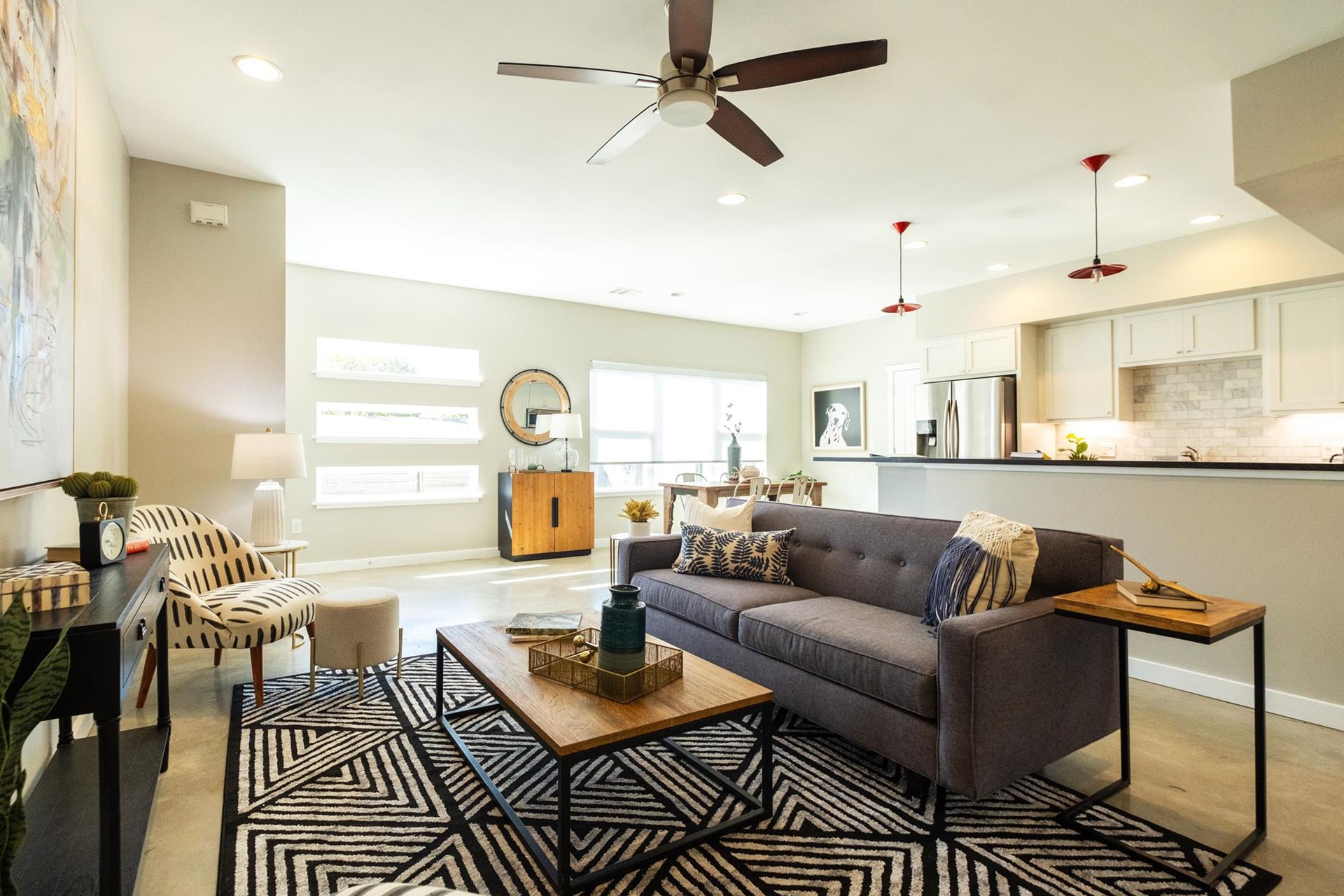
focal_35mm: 16
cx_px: 631
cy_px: 431
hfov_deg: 96.6
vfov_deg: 73.7
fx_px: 597
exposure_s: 1/200
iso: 1000
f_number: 4
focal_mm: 10
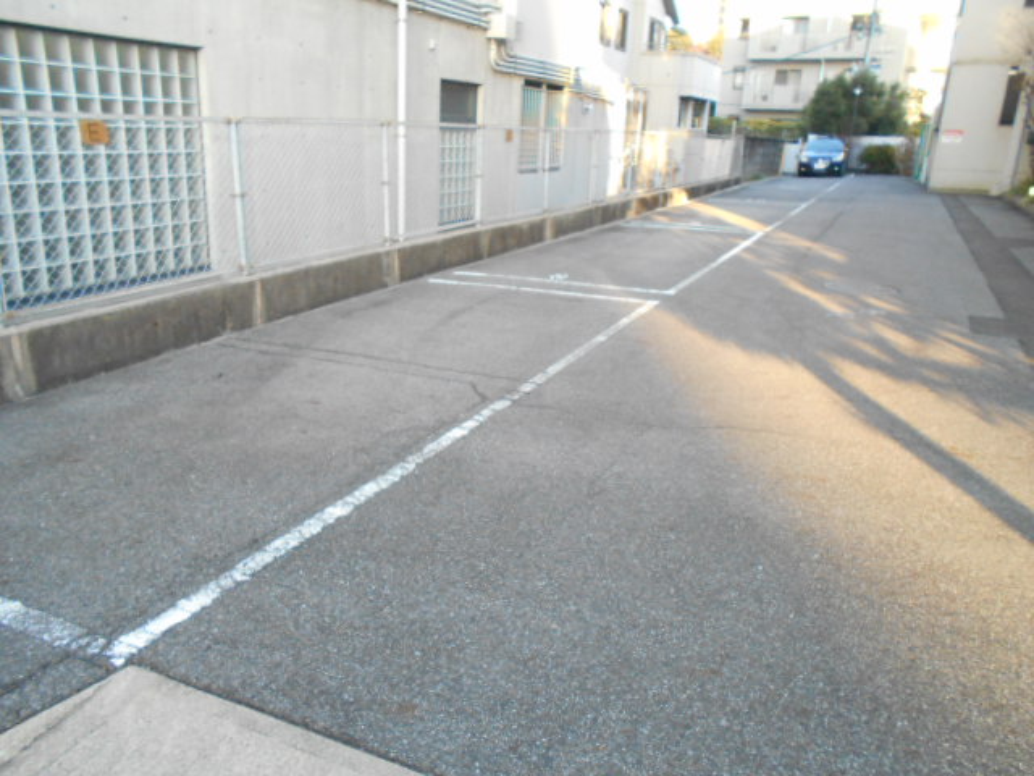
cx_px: 517
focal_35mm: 26
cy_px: 388
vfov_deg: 53.1
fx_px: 777
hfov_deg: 67.3
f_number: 3.2
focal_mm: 4.6
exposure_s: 1/250
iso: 400
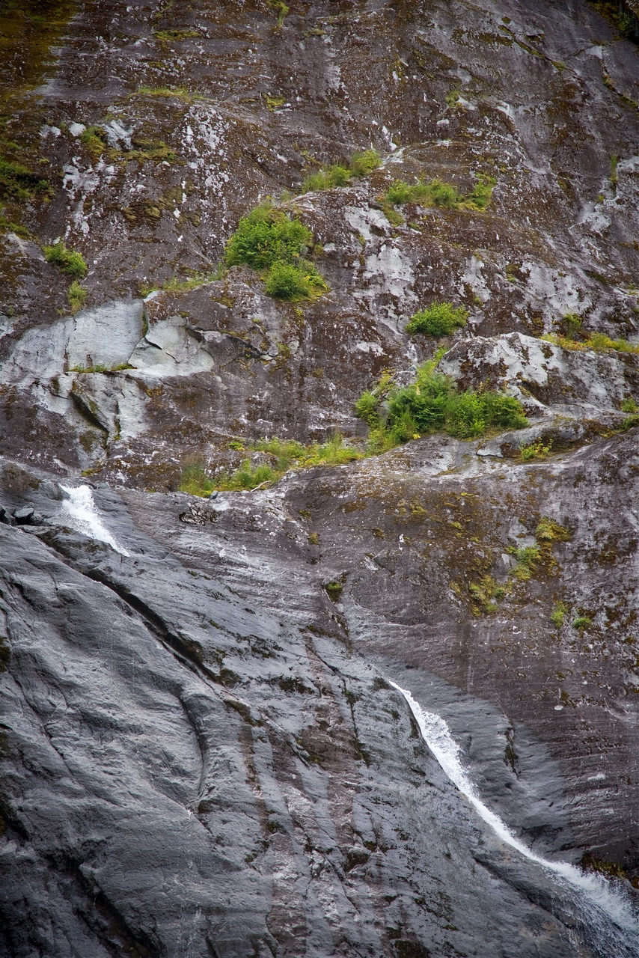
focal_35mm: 120
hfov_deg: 11.4
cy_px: 479
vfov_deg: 17.1
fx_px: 3193
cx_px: 320
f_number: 4
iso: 180
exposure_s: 1/250
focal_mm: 120
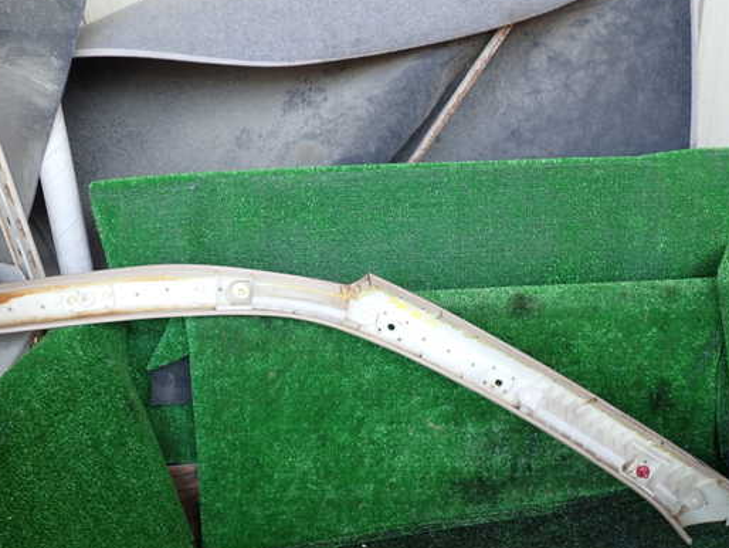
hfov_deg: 52.6
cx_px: 357
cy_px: 275
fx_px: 737
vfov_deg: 40.7
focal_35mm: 35
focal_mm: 5.4
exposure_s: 1/60
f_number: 2.3
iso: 200
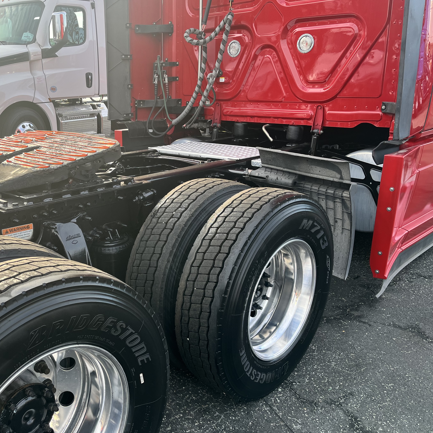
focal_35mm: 34
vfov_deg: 48.4
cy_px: 222
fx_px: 481
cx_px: 130
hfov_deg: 47.3
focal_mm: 5.1
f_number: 1.6
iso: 40
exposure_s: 1/290
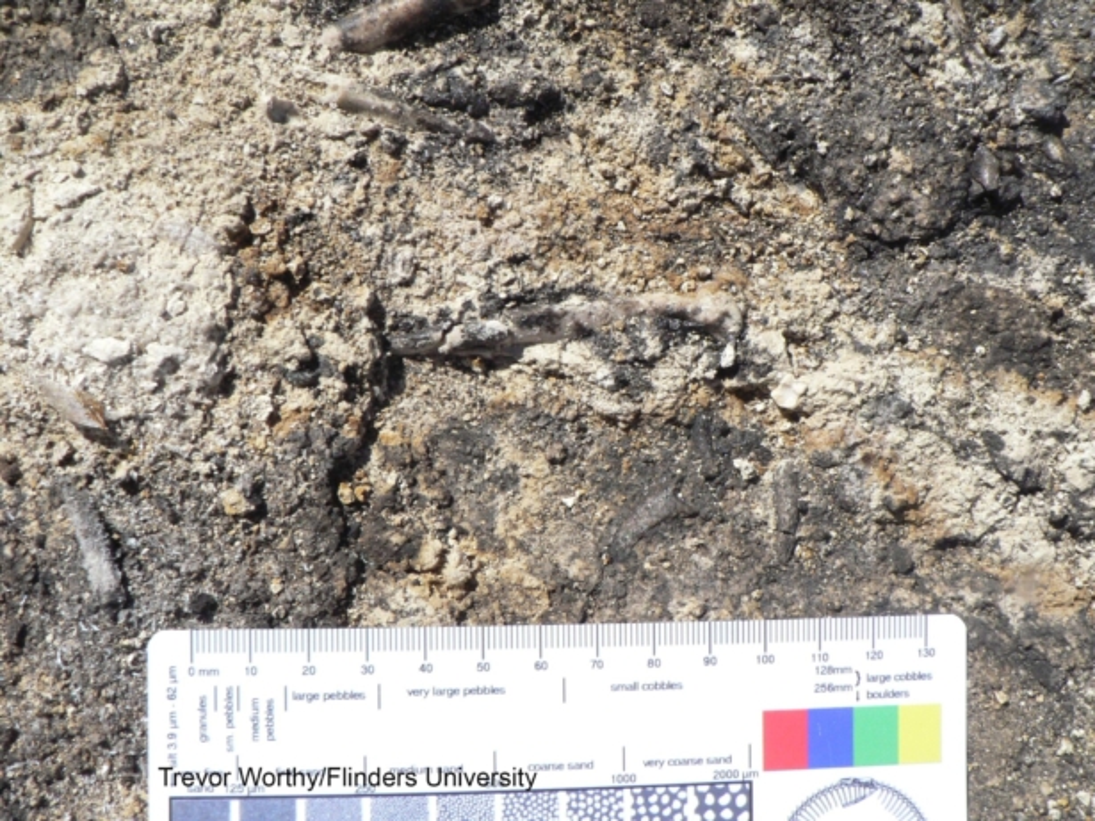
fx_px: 1139
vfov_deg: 39.6
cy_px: 410
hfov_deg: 51.4
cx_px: 548
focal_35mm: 36
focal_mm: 6
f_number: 7.1
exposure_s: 1/800
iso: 200
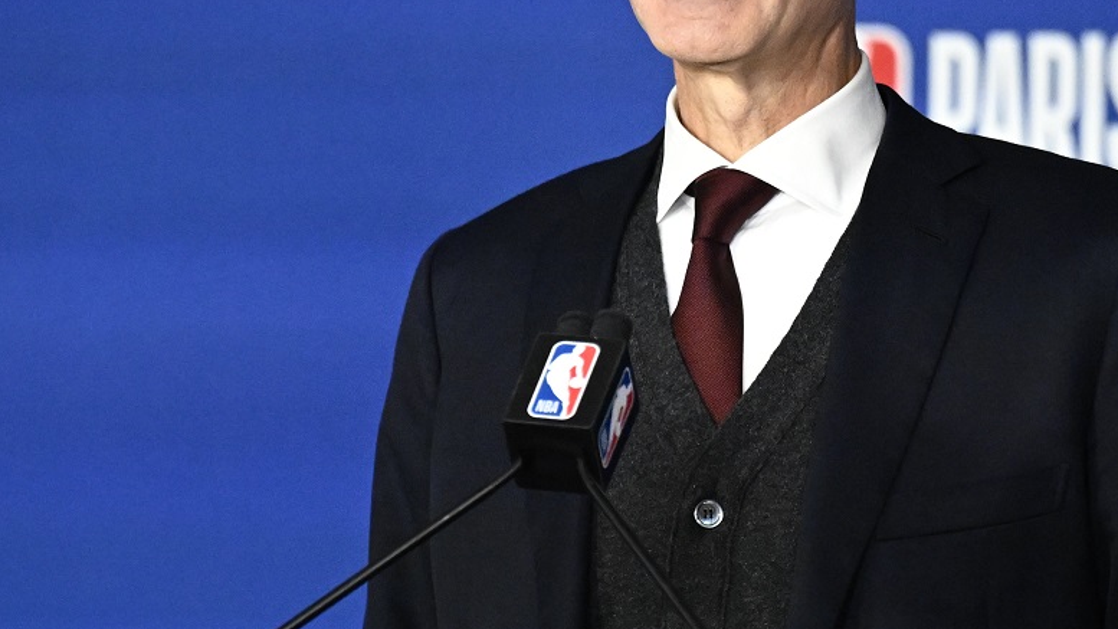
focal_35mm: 647
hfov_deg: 3.3
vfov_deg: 1.9
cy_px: 243
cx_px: 725
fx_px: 19180
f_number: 2.8
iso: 6400
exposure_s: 1/1000
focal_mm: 200
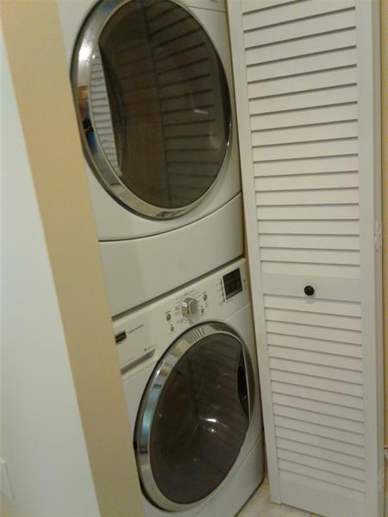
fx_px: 493
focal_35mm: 33
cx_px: 194
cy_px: 258
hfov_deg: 42.9
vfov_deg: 55.4
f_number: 2.2
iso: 100
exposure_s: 1/16
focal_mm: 3.3
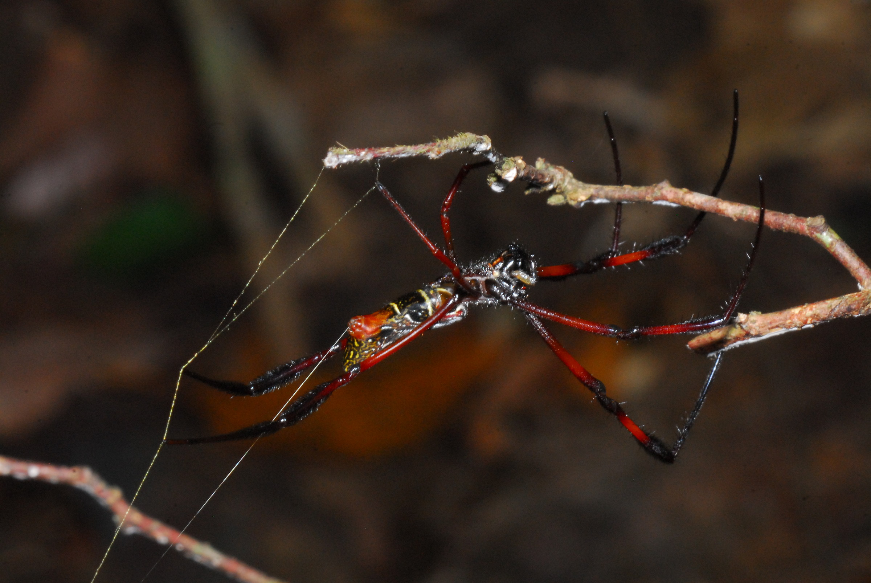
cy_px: 292
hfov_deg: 3.4
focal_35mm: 600
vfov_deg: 2.3
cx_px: 436
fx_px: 14532
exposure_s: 1/60
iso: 800
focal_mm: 400
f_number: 16
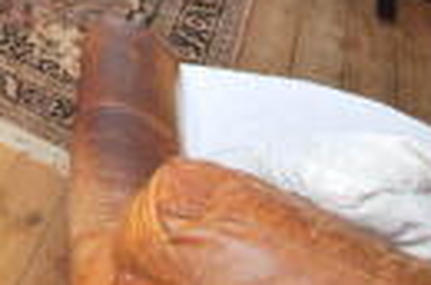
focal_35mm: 55
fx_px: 657
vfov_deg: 18.7
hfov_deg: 27.9
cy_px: -234
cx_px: -172
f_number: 4
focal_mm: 10
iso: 200
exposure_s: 1/60
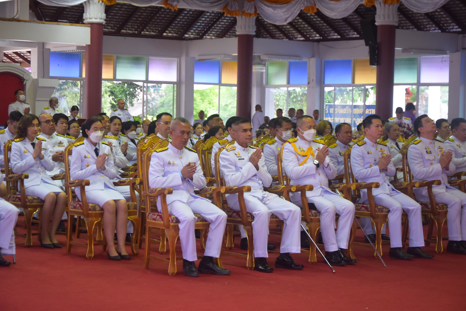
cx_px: 233
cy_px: 156
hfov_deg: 23.4
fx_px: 1126
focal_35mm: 87
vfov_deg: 15.7
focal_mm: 58
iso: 2000
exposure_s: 1/60
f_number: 5
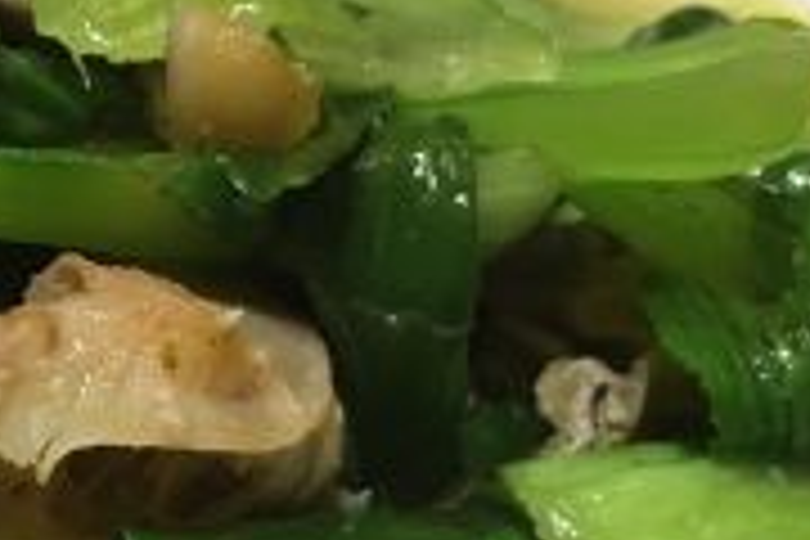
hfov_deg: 17.0
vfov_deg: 11.6
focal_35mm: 117
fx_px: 2632
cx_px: -45
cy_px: 560
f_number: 2.2
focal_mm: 4.15
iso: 25
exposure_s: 1/33
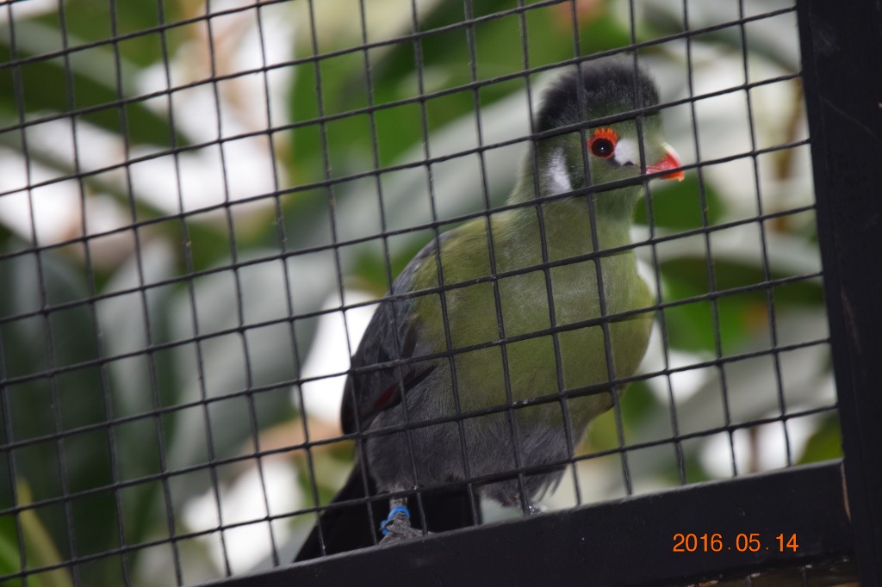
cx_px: 441
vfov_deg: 4.6
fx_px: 7347
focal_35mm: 300
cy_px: 294
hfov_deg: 6.9
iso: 560
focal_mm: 200
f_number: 5.6
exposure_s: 1/125
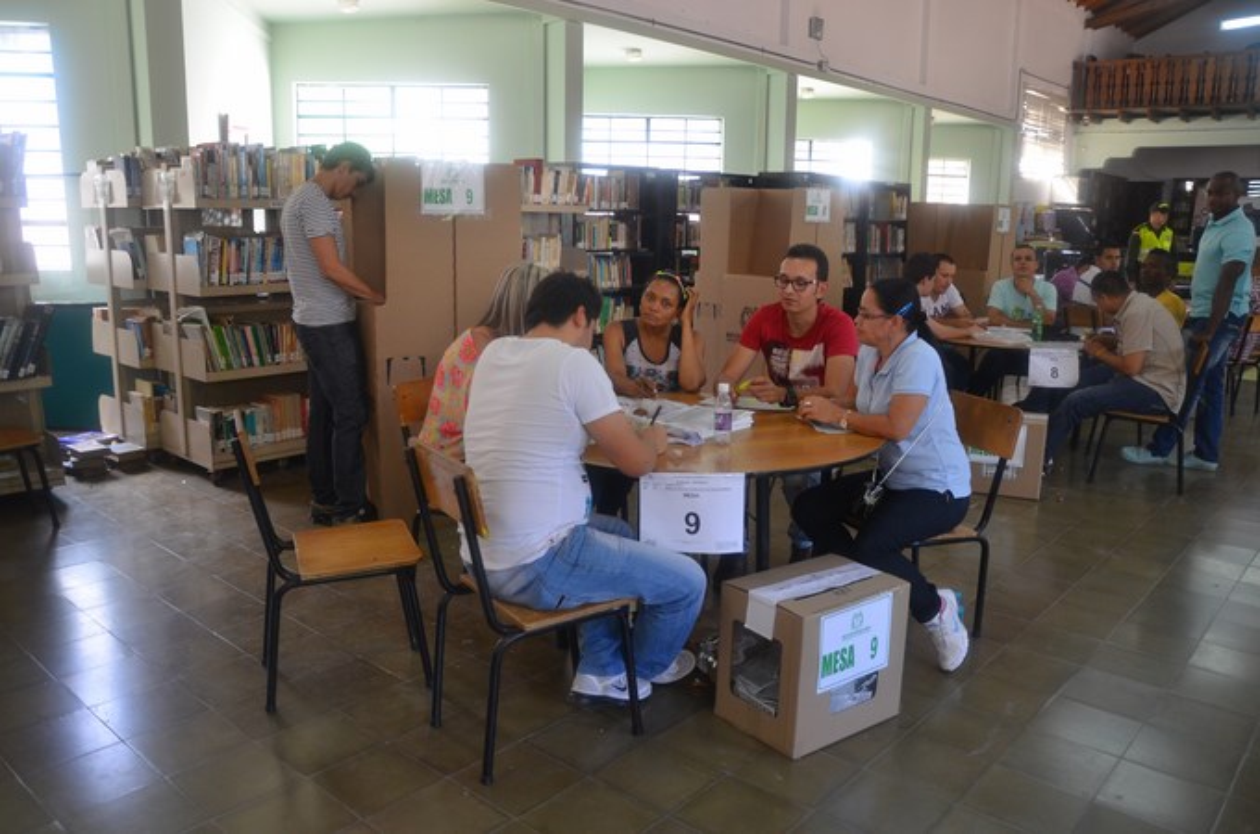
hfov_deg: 67.5
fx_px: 943
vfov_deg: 47.7
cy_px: 417
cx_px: 630
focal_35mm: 27
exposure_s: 1/60
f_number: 4
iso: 720
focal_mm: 18
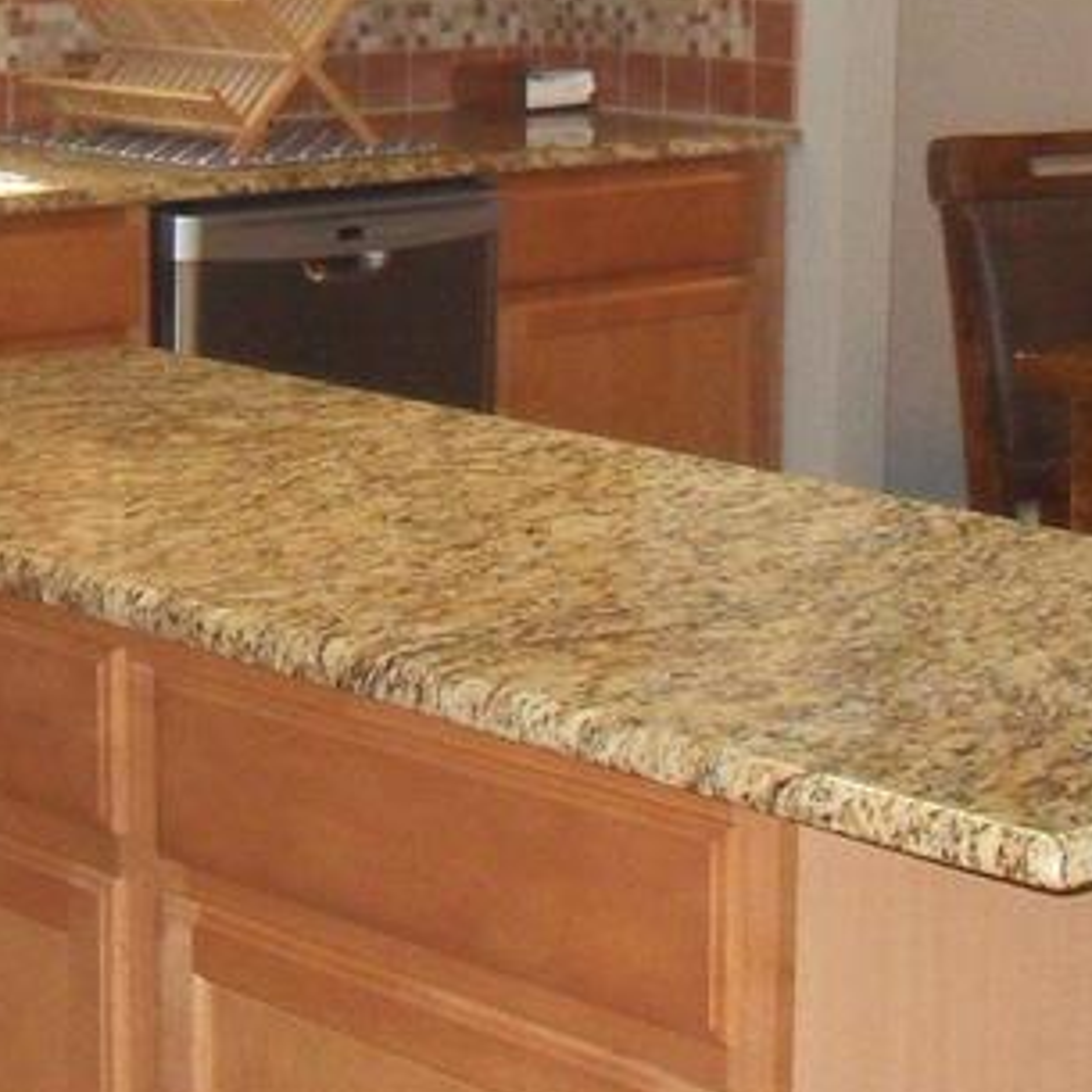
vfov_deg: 16.7
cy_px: 315
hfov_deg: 16.7
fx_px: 3712
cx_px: 383
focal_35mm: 104
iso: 480
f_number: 3.5
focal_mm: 6.3
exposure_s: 1/45
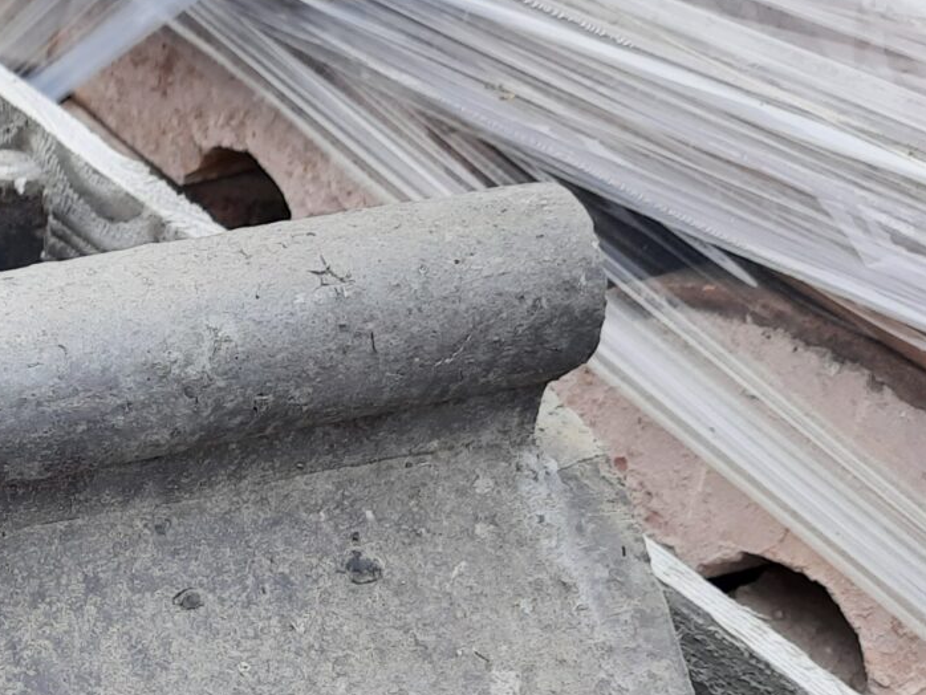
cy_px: 767
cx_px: -377
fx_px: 2355
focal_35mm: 88
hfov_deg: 19.9
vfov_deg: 16.3
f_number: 1.8
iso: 20
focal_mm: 5.23
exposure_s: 1/214
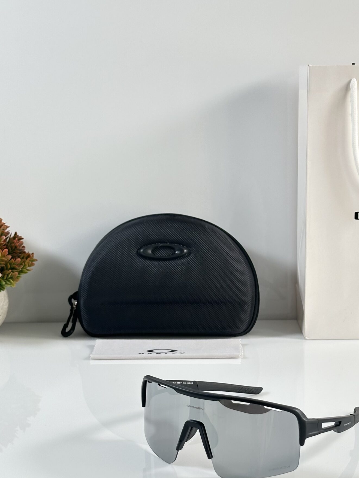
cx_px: 222
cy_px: 270
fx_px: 968
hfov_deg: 21.0
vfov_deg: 27.7
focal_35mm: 70
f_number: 1.78
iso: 64
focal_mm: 6.86
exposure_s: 1/100
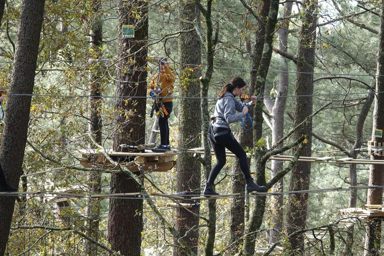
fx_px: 2730
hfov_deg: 8.0
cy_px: 128
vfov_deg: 5.4
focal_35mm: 256
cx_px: 192
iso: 200
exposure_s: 1/125
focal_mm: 93.9
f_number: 4
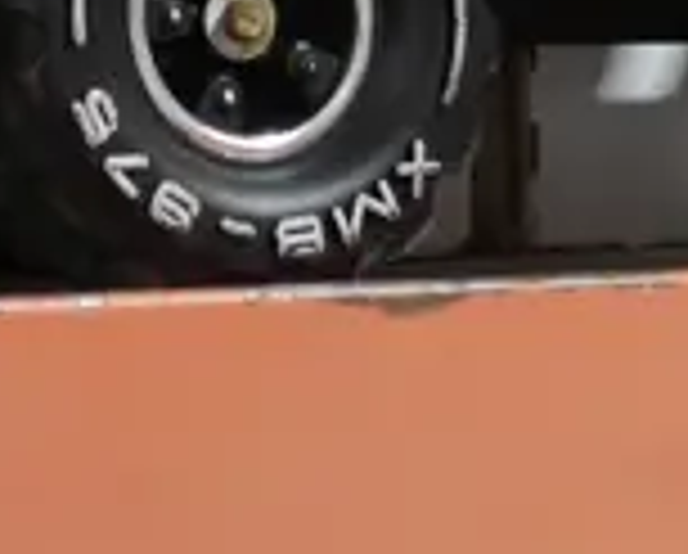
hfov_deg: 8.2
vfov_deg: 6.4
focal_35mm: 235
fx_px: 4794
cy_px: -574
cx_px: 189
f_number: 4
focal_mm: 18
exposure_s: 1/60
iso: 640
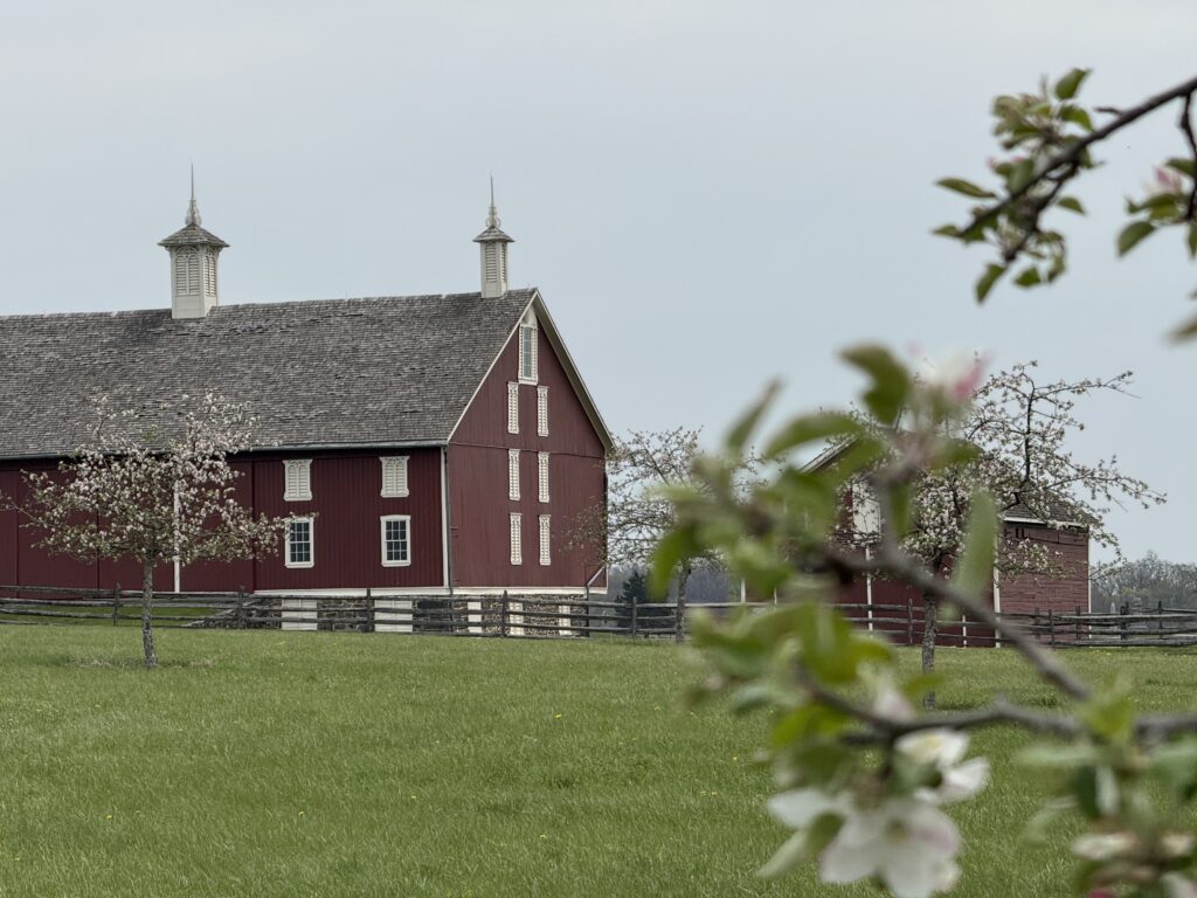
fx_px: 4150
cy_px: 449
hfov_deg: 16.4
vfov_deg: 12.3
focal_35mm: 120
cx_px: 598
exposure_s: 1/2283
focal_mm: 15.66
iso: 50
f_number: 2.8
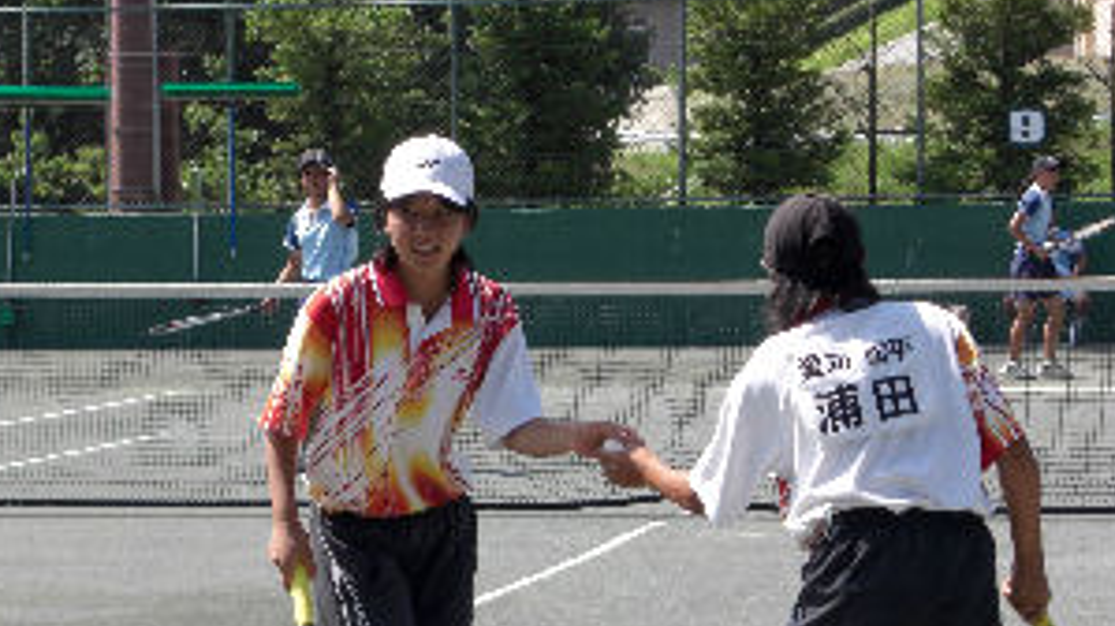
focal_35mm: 166
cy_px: 470
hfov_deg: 13.0
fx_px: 4907
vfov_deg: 7.3
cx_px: 451
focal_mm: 23.7
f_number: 5.1
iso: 80
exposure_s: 1/320
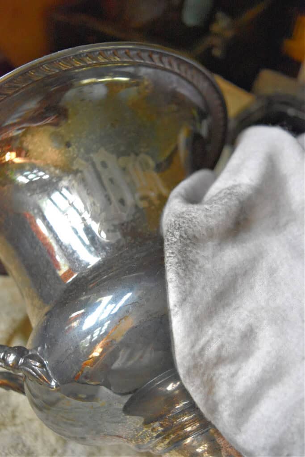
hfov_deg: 35.5
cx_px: 152
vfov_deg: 51.3
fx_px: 476
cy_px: 228
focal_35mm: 38
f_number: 4
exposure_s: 1/60
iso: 3200
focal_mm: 25
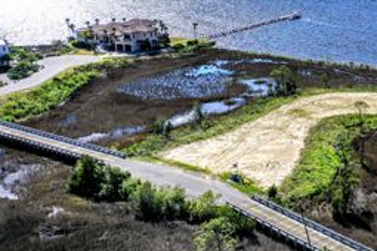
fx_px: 576
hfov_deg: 34.4
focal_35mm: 55
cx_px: 334
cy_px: 107
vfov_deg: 24.6
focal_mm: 10.26
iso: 100
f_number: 2.8
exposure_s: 1/2500
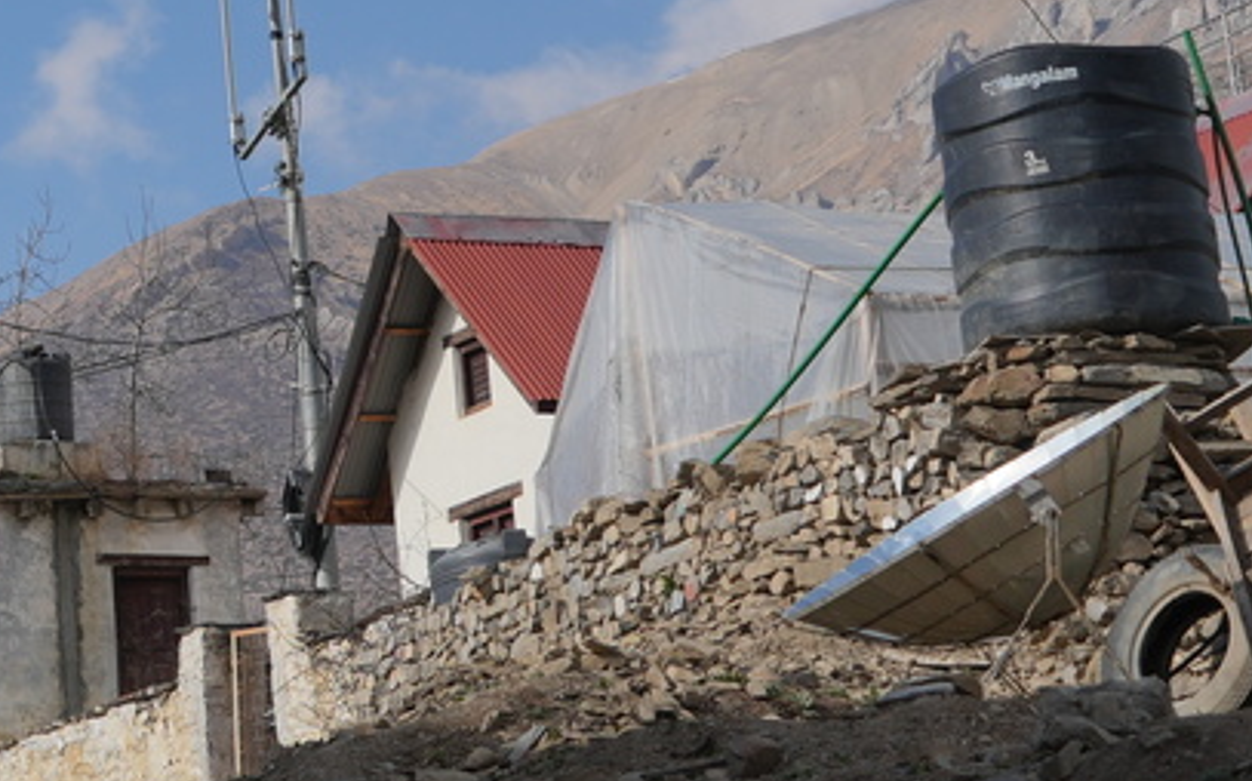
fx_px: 4025
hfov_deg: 16.9
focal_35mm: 118
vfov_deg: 10.9
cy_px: -117
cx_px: -243
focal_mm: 46
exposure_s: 1/1250
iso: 200
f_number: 6.3
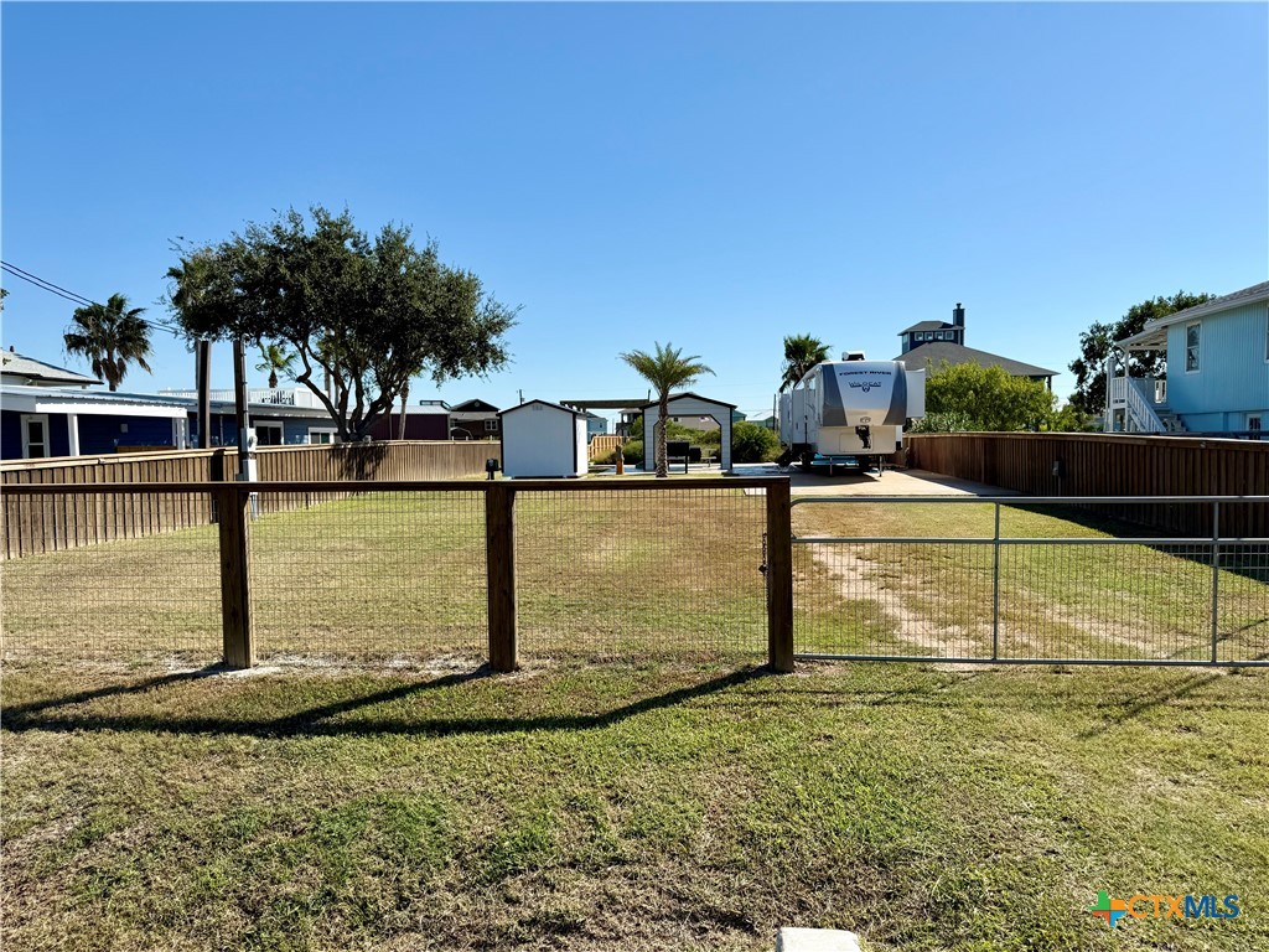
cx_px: 634
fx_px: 880
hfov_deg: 71.6
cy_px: 476
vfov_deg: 56.8
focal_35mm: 24
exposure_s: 1/6711
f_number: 1.78
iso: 80
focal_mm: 6.76
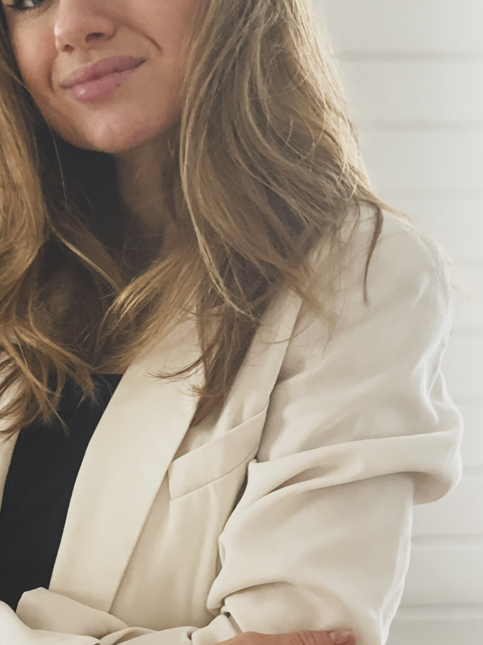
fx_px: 2121
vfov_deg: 17.2
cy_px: 240
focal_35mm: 114
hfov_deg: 12.9
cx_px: 89
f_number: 2.2
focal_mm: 7.5
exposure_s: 1/20
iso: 500
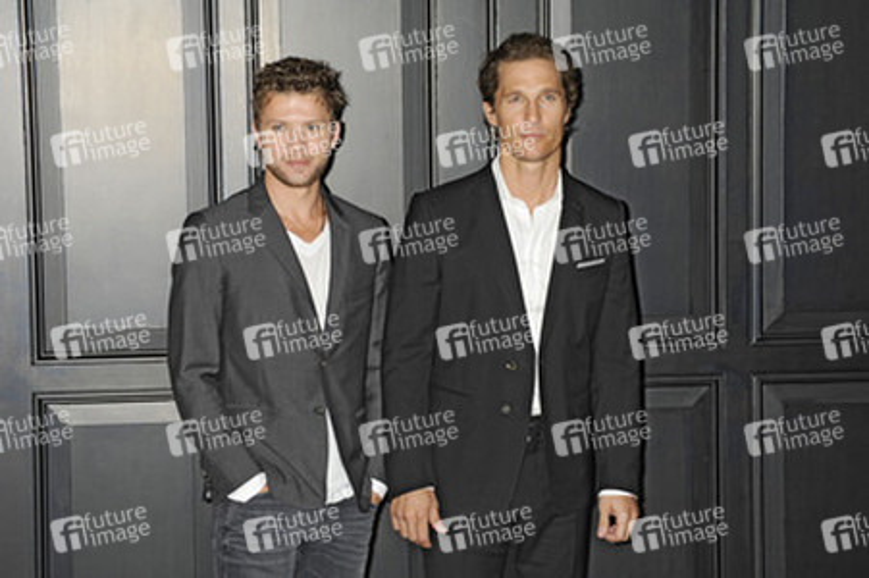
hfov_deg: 21.5
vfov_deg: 14.4
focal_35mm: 95
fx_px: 2291
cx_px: 434
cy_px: 289
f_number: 5.6
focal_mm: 95
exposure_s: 1/160
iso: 400
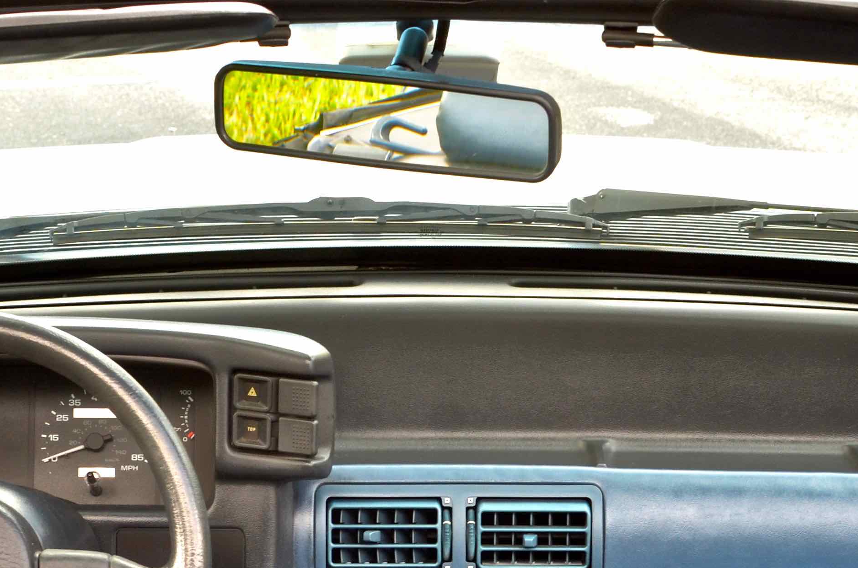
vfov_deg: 10.1
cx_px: 416
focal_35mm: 134
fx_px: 3187
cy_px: 636
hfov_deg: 15.3
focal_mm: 34
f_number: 8
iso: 400
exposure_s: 1/50
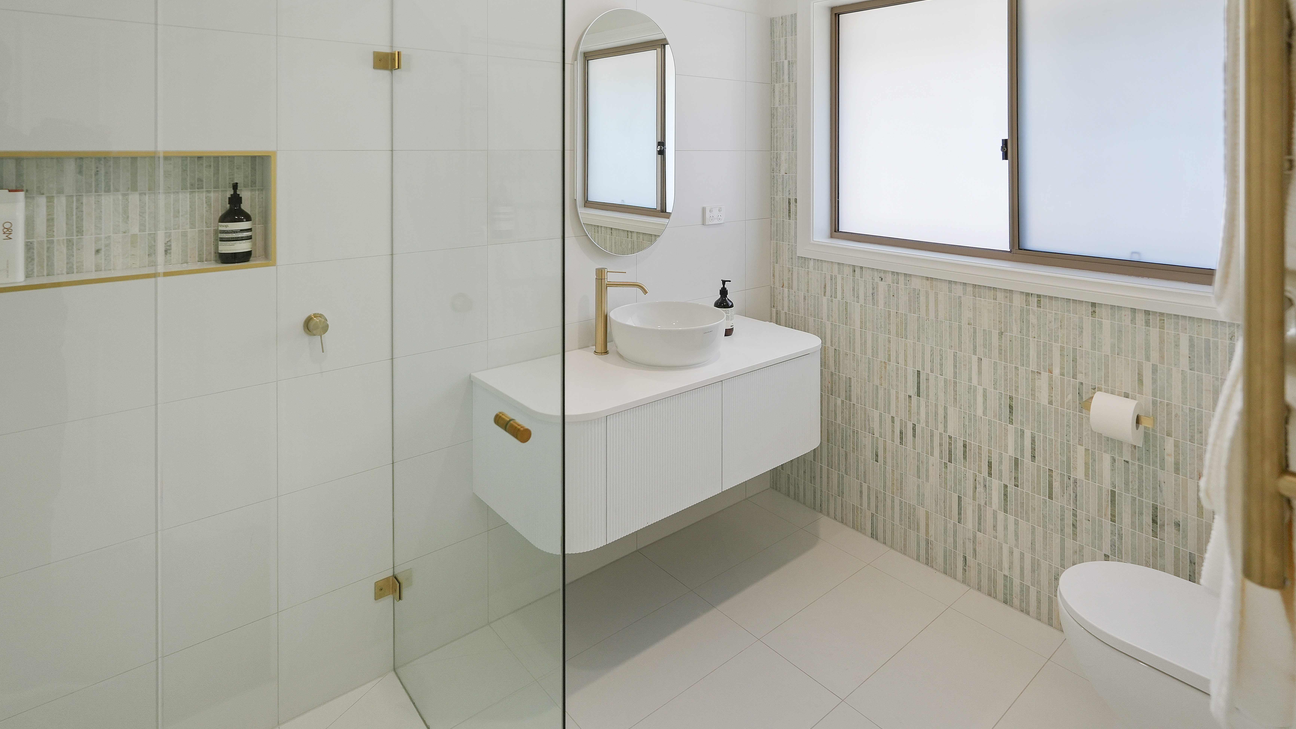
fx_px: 637
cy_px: 310
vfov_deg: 59.3
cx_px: 649
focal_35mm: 19
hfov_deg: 91.0
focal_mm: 17.5
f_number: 4
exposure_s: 1/160
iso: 320
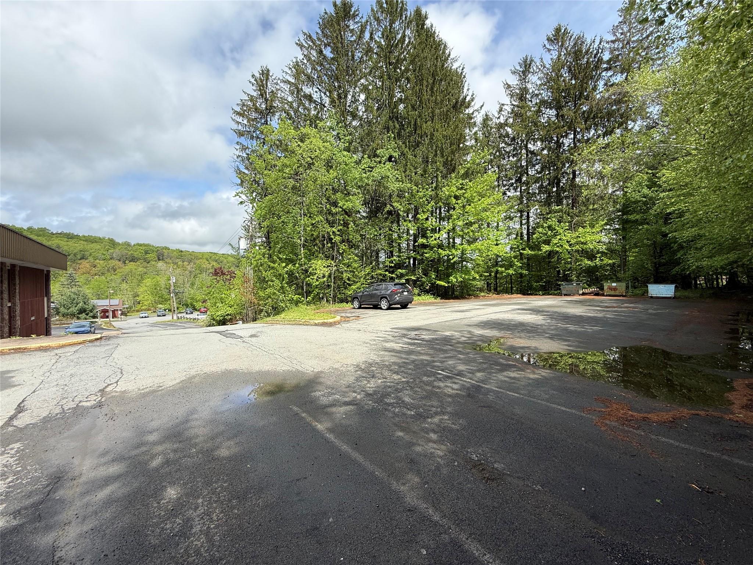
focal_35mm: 14
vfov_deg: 85.7
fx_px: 305
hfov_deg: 102.1
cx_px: 376
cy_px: 282
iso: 50
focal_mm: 2.22
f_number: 2.2
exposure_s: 1/1211
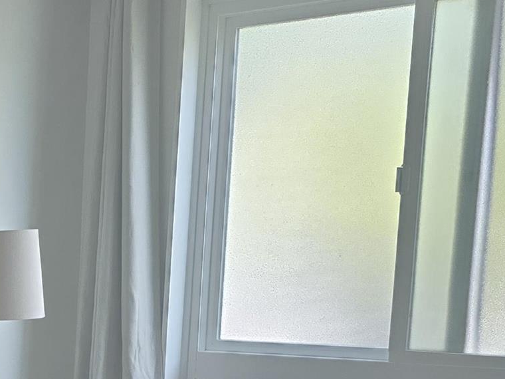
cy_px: 468
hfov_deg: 18.2
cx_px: -307
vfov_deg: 15.3
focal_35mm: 93
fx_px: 1357
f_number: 1.7
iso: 160
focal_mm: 6.3
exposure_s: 1/180
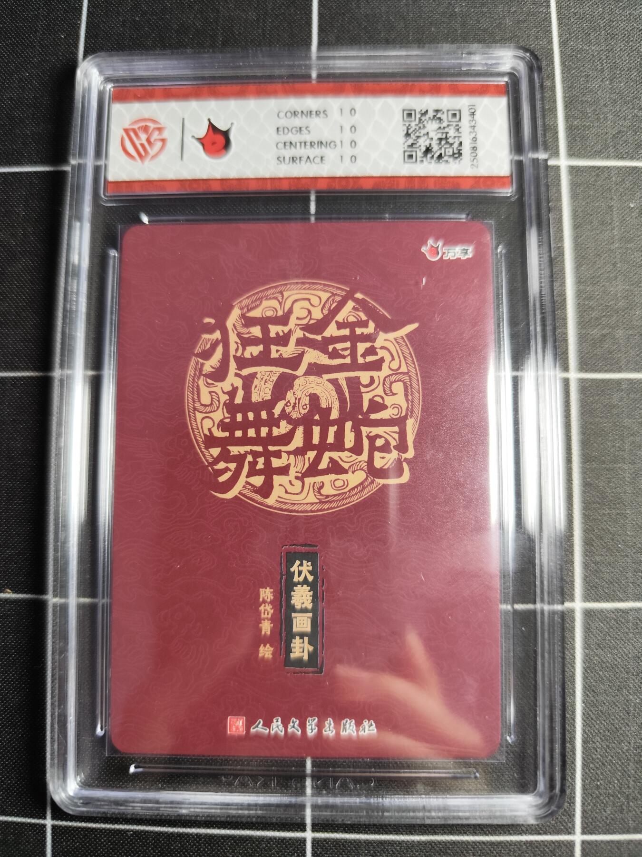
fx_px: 569
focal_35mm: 23
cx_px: 321
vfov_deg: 73.9
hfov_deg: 58.9
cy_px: 428
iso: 500
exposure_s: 1/100
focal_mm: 6.14
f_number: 1.65
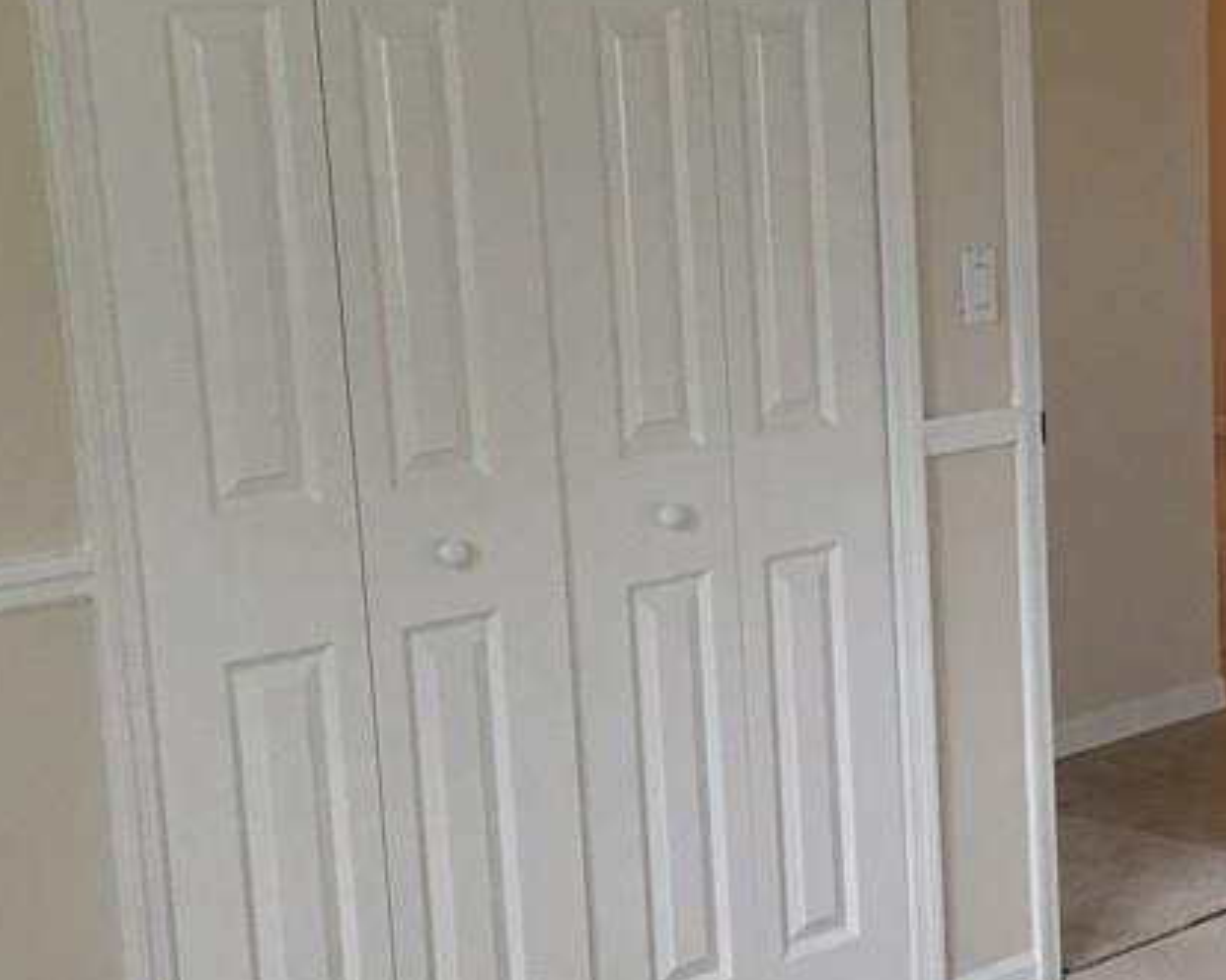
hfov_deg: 26.5
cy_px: 527
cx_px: 1022
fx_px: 2539
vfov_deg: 21.8
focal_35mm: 70
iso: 32
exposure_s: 1/30
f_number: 2.2
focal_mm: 4.15
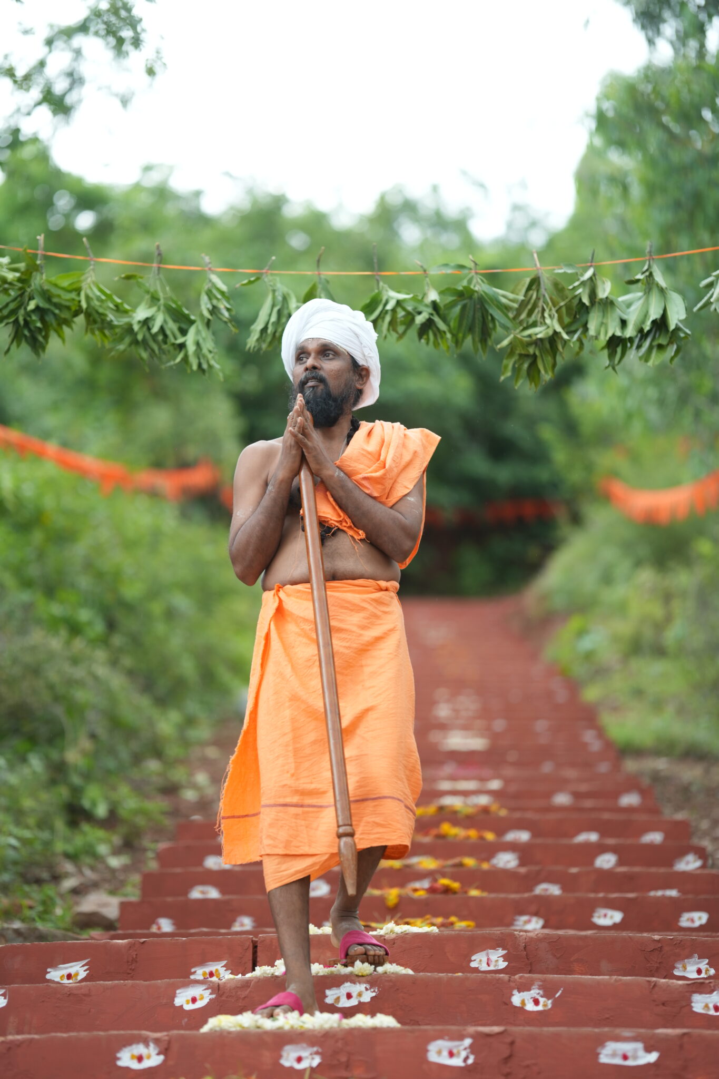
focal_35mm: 85
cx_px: 360
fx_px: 2547
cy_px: 540
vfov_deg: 23.9
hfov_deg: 16.1
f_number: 1.4
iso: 250
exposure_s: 1/320
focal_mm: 85
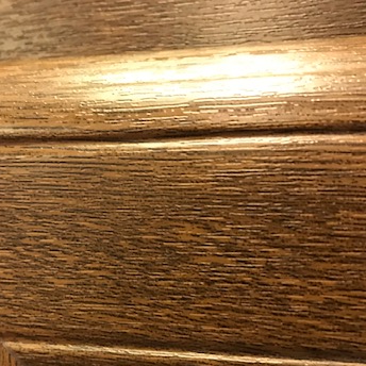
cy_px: 238
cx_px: 119
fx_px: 550
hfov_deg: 36.4
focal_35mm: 46
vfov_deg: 36.5
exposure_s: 1/9
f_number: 1.8
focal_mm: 3.99
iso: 100
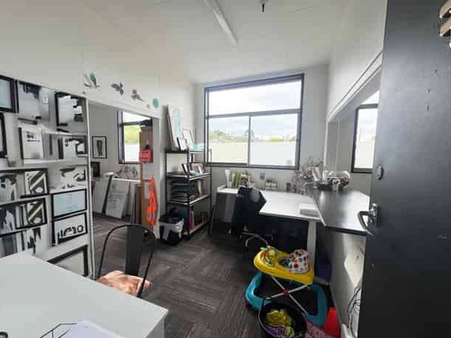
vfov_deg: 81.7
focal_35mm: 15
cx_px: 214
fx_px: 195
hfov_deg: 98.1
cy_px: 175
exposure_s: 1/235
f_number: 2.2
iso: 40
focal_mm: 2.22
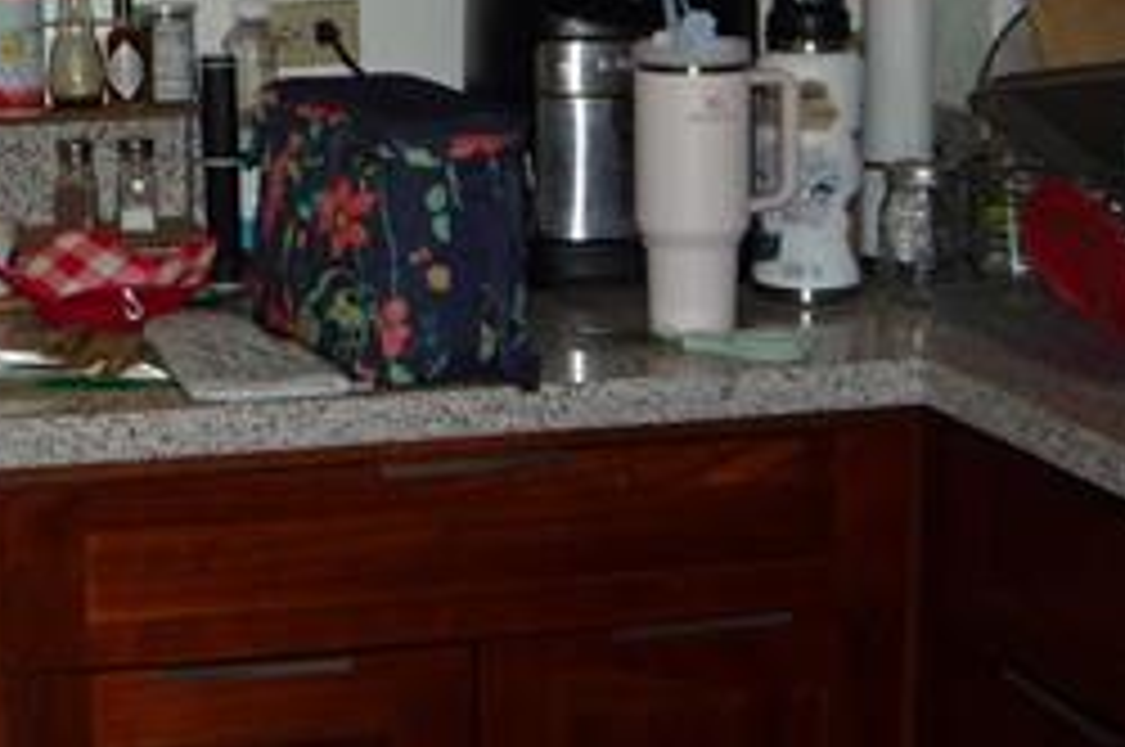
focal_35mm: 80
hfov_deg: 24.8
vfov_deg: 16.8
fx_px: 2497
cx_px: 144
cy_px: 104
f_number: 3.3
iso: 100
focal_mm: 5.2
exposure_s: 1/30
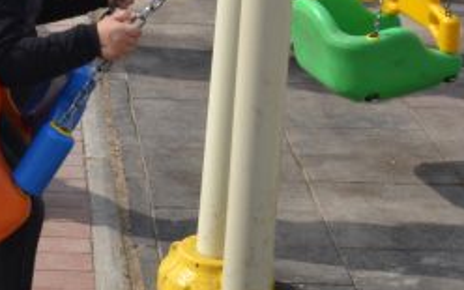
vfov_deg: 10.9
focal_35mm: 117
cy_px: -89
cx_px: 221
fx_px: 1480
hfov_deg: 17.8
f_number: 6.3
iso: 100
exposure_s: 1/160
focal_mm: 20
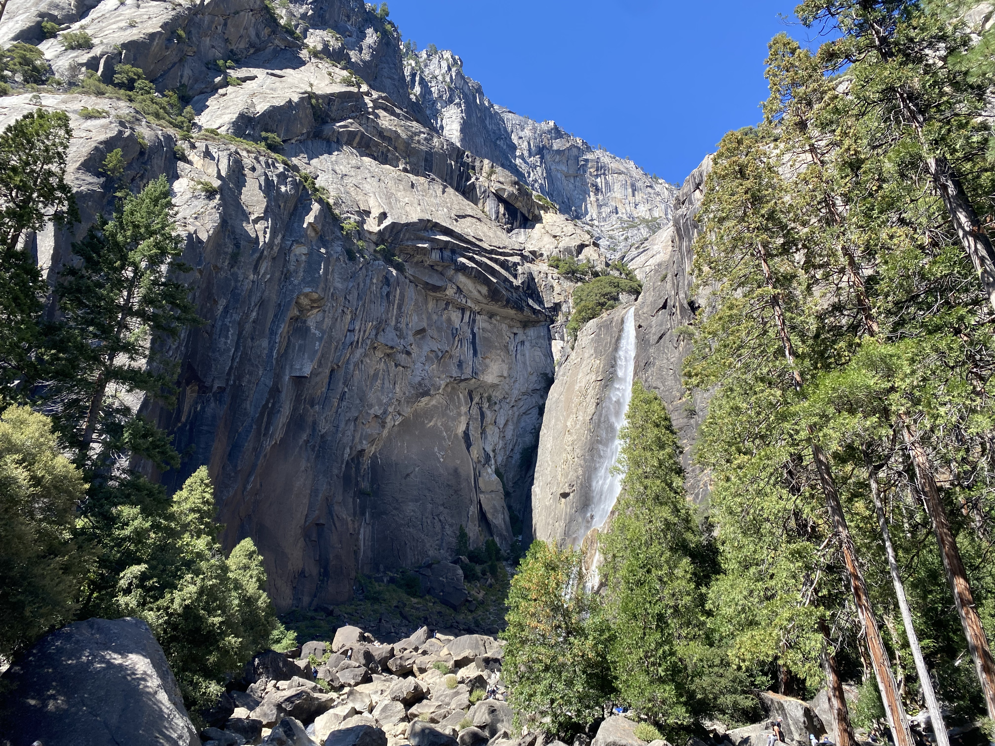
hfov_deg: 67.3
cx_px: 498
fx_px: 747
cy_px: 373
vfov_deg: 53.1
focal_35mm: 26
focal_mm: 4.25
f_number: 1.8
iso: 32
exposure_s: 1/877
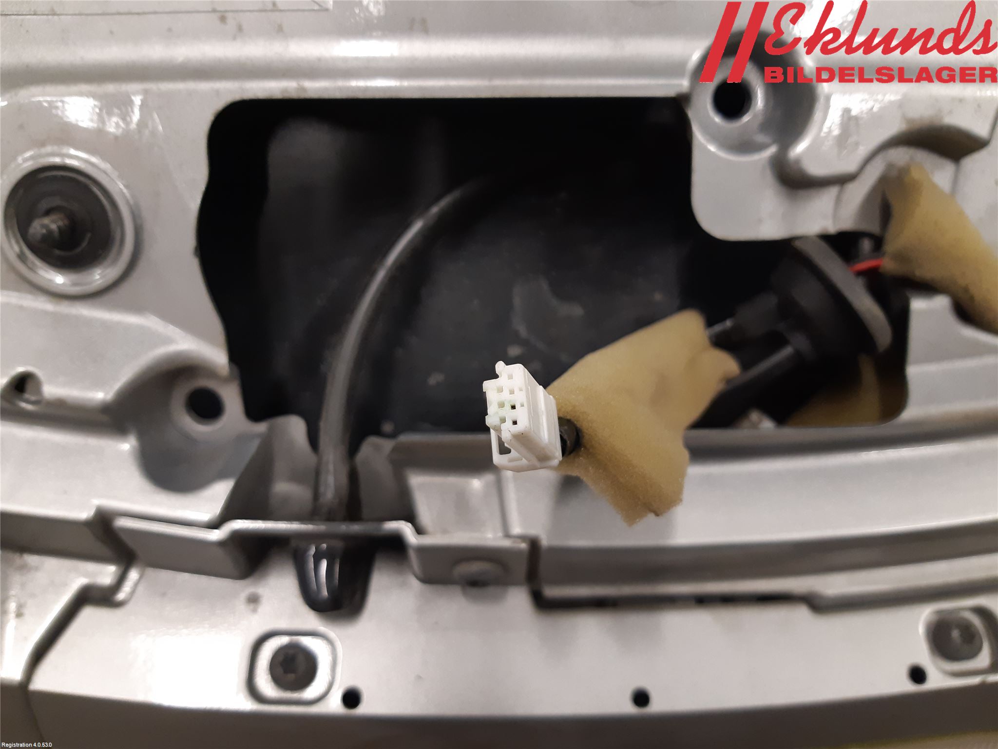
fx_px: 750
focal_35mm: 26
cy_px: 374
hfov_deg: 67.3
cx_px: 499
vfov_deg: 53.1
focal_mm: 3.93
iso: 160
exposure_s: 1/50
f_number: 1.7
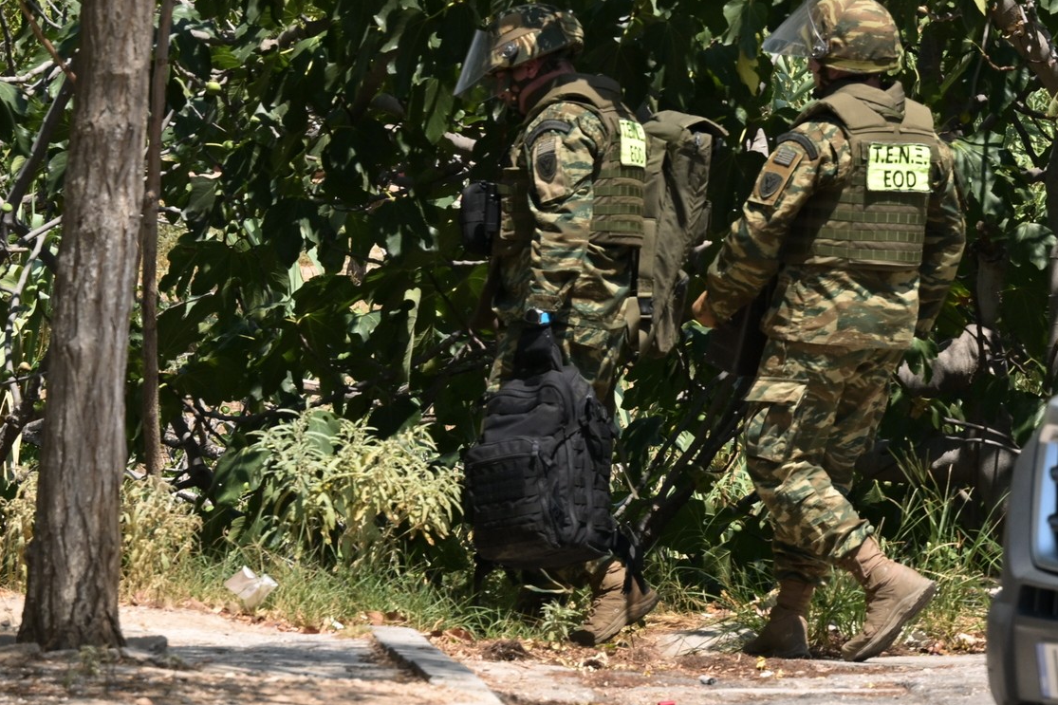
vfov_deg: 4.9
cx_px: 566
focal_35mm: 282
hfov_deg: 7.3
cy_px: 328
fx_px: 8286
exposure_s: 1/640
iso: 400
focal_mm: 175
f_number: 10
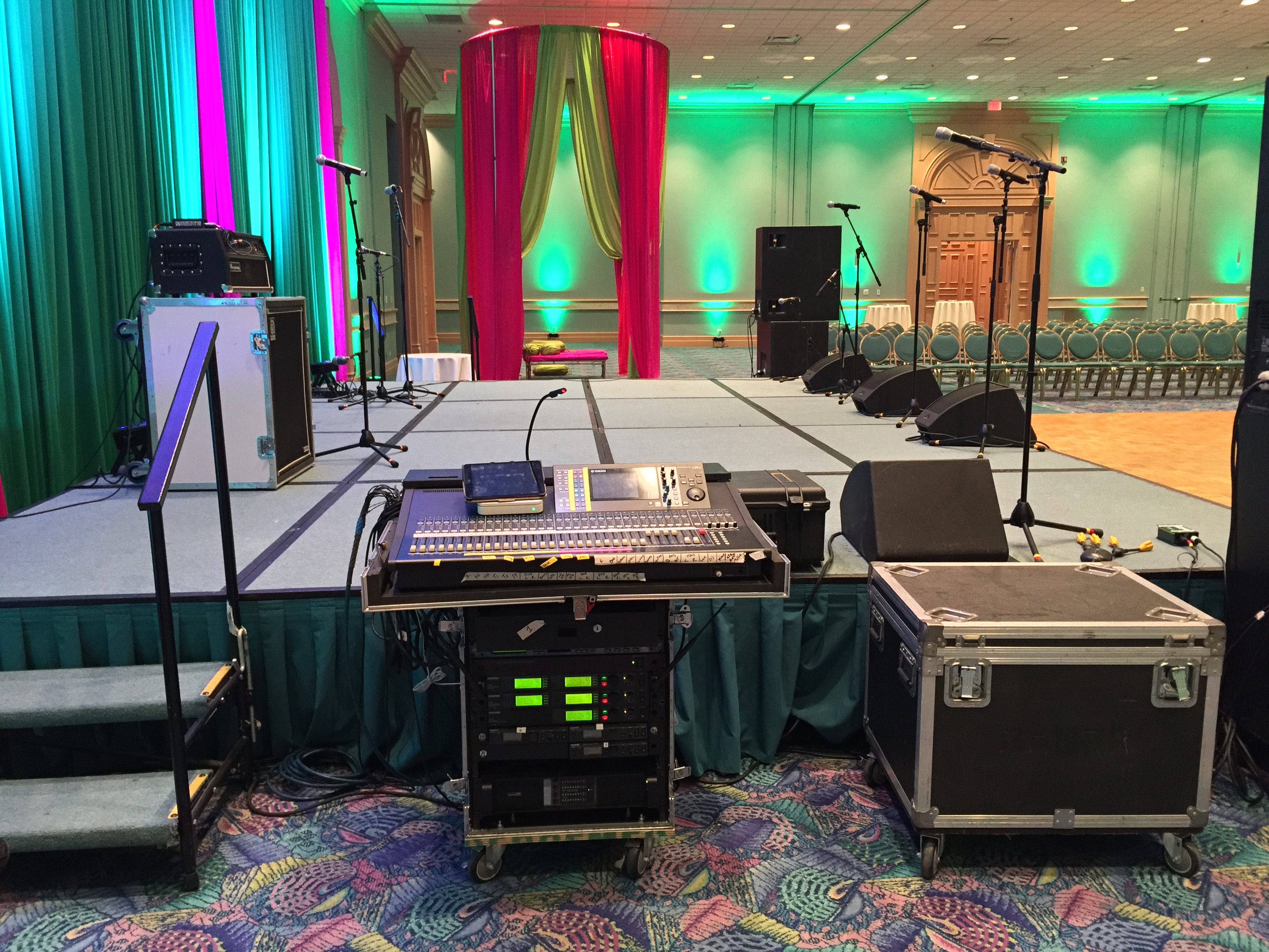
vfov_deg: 48.2
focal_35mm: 29
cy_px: 476
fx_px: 1063
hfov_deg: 61.7
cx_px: 634
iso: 320
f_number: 2.2
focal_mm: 4.15
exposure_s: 1/30
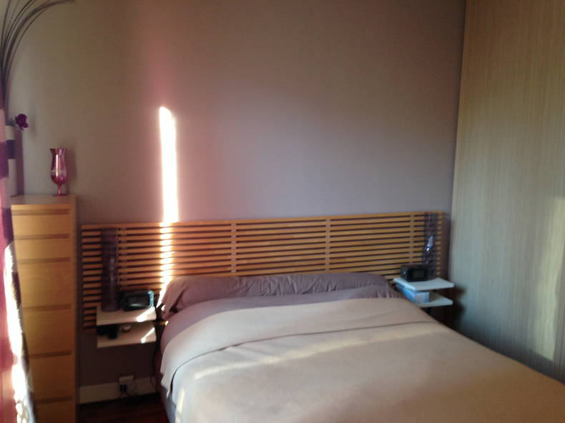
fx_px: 538
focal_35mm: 33
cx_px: 282
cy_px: 212
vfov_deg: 42.9
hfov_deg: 55.4
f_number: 2.4
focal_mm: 4.12
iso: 100
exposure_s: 1/20
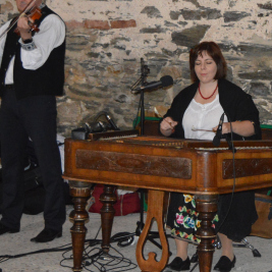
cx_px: 236
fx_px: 889
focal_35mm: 100
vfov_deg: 17.3
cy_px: 77
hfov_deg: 17.2
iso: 3200
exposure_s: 1/60
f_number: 4.5
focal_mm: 32
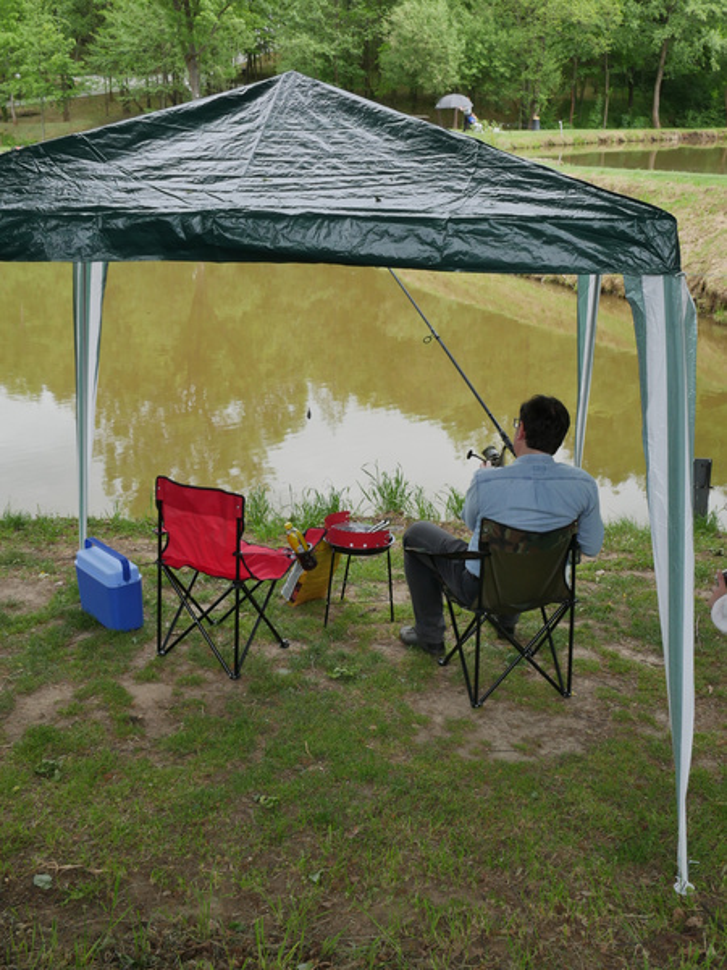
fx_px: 1232
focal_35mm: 44
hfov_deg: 32.9
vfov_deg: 42.9
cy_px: 485
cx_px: 364
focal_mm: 22
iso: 400
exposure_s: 1/160
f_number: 9
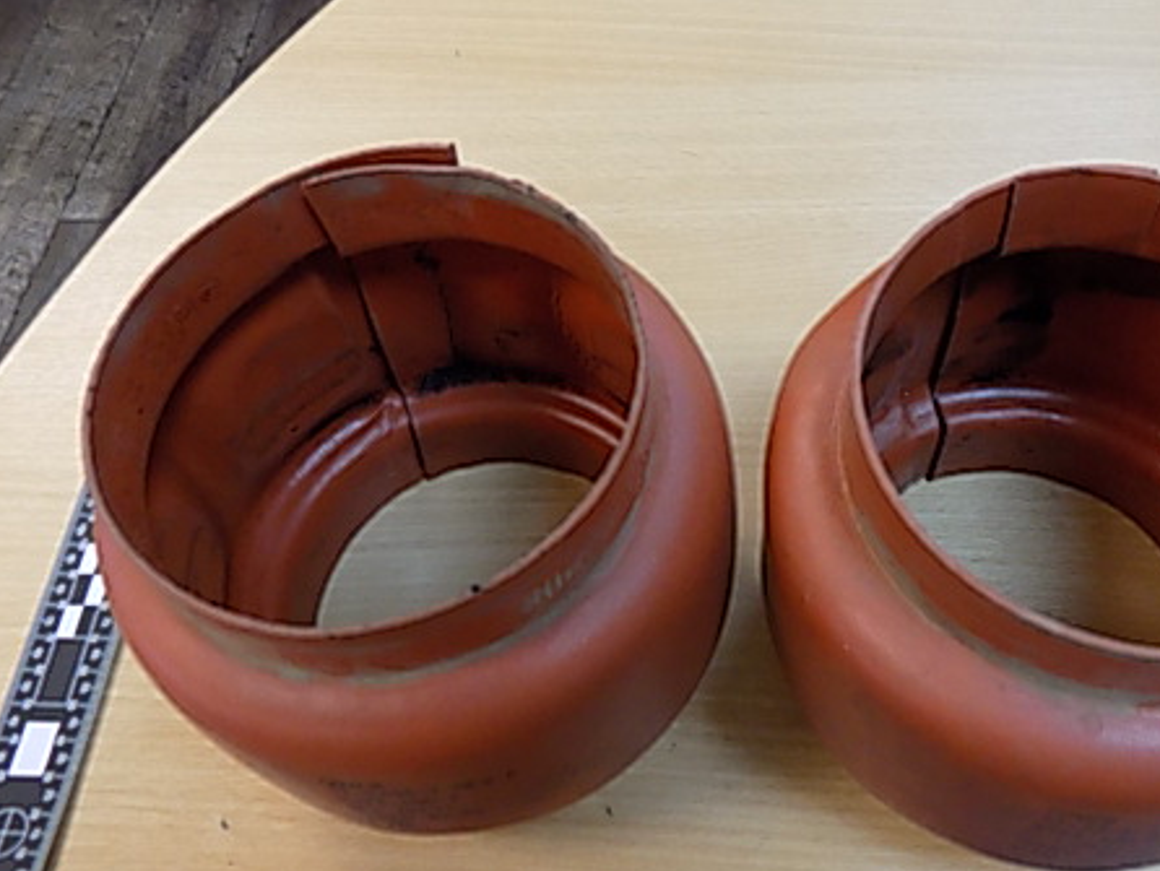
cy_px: 450
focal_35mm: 33
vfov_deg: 43.0
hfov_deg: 54.9
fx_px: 1106
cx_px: 697
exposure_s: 1/30
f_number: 3.1
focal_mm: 4
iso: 280
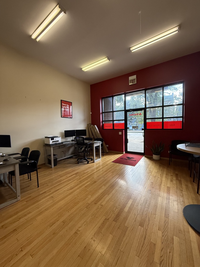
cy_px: 134
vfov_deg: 102.1
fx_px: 108
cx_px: 100
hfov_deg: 85.7
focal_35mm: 14
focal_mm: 2.22
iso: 250
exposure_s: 1/120
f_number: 2.2
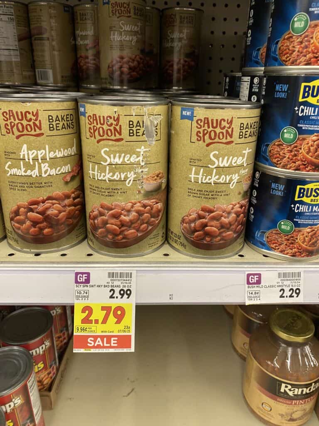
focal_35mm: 26
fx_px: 319
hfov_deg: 53.1
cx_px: 160
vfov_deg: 67.3
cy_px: 213
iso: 125
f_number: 1.8
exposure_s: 1/43
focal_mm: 4.25
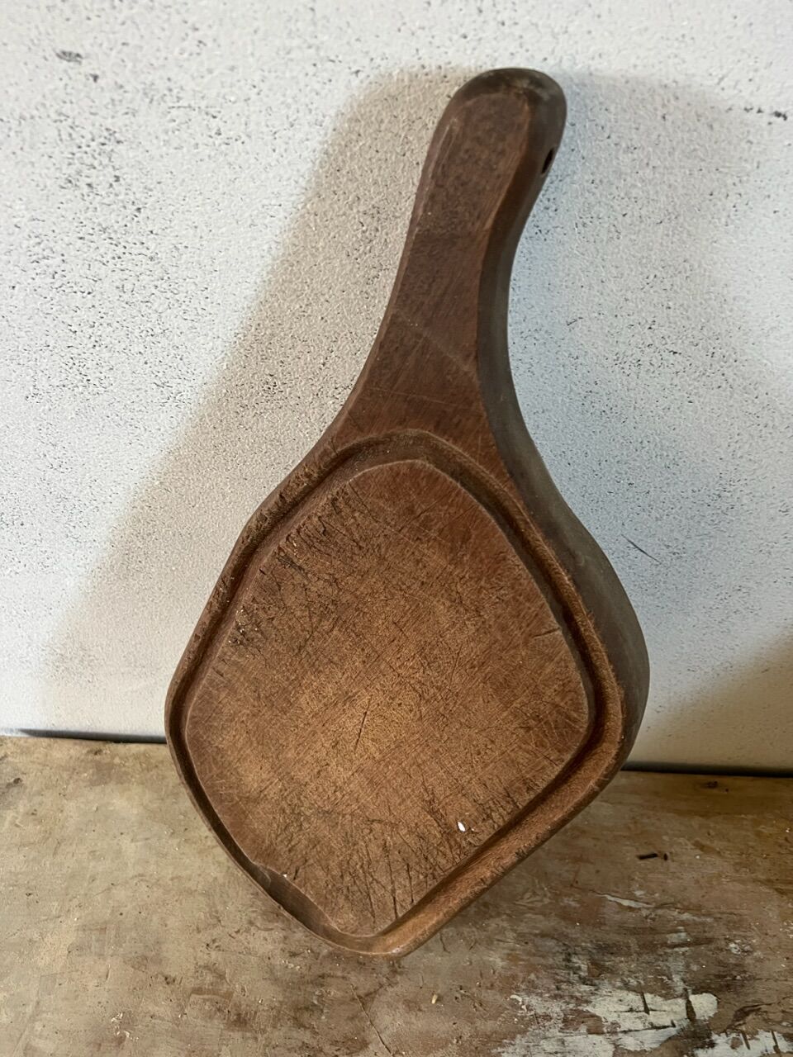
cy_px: 528
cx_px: 396
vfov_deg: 67.3
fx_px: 794
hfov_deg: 53.1
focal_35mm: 26
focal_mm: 5.7
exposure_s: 1/60
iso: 400
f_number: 1.5
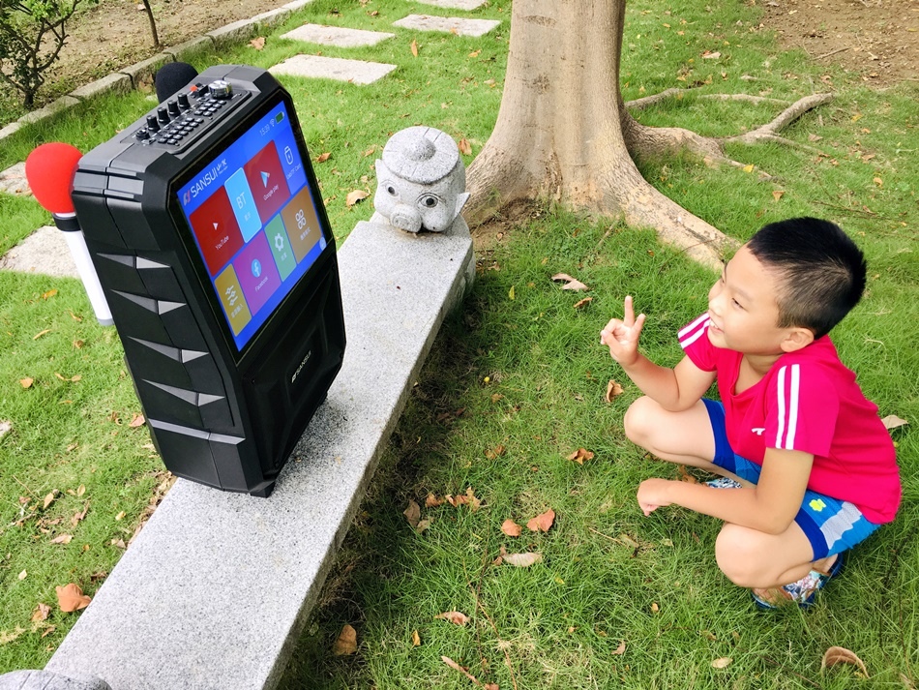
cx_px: 460
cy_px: 345
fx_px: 770
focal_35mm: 29
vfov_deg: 48.2
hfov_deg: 61.6
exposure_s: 1/120
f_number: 2.2
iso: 32
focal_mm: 4.15
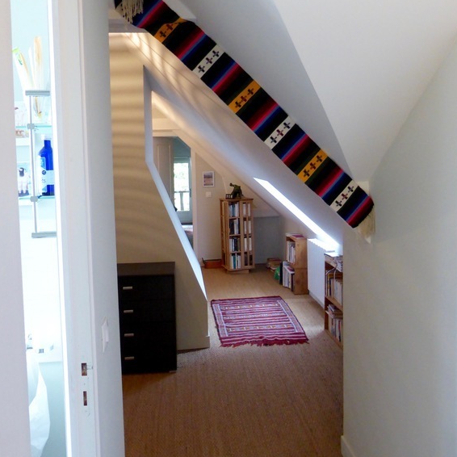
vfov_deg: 53.7
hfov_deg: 54.0
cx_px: 228
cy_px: 187
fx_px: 448
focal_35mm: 30
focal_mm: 4.3
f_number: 3.3
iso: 400
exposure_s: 1/25
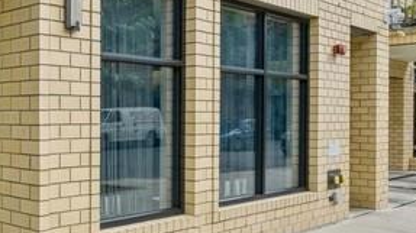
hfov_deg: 39.4
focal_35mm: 46
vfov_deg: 25.9
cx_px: 0
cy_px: 124
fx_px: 507
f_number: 8
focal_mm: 14
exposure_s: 1/320
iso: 640
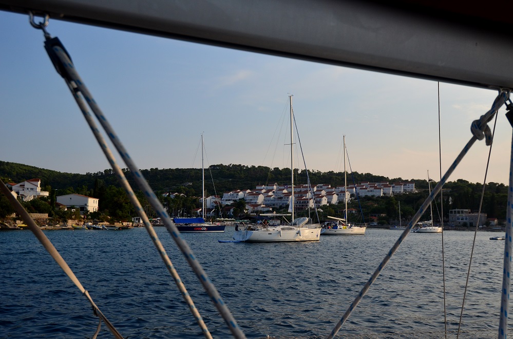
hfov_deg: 53.2
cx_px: 256
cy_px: 170
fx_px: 512
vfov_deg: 36.7
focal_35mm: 36
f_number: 5.6
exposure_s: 1/1600
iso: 400
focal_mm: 24
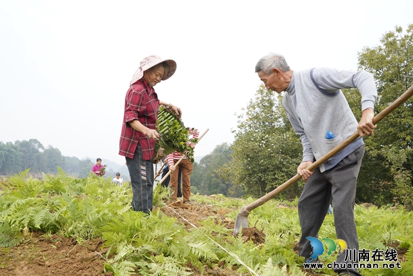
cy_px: 138
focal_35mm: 38
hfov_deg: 50.7
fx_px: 436
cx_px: 206
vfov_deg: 35.1
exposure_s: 1/160
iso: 400
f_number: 8
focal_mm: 38
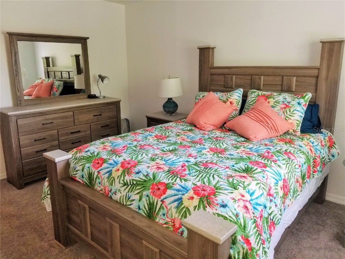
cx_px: 172
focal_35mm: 26
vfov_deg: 53.1
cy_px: 130
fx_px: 259
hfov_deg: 67.3
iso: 100
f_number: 1.7
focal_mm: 4.25
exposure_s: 1/30
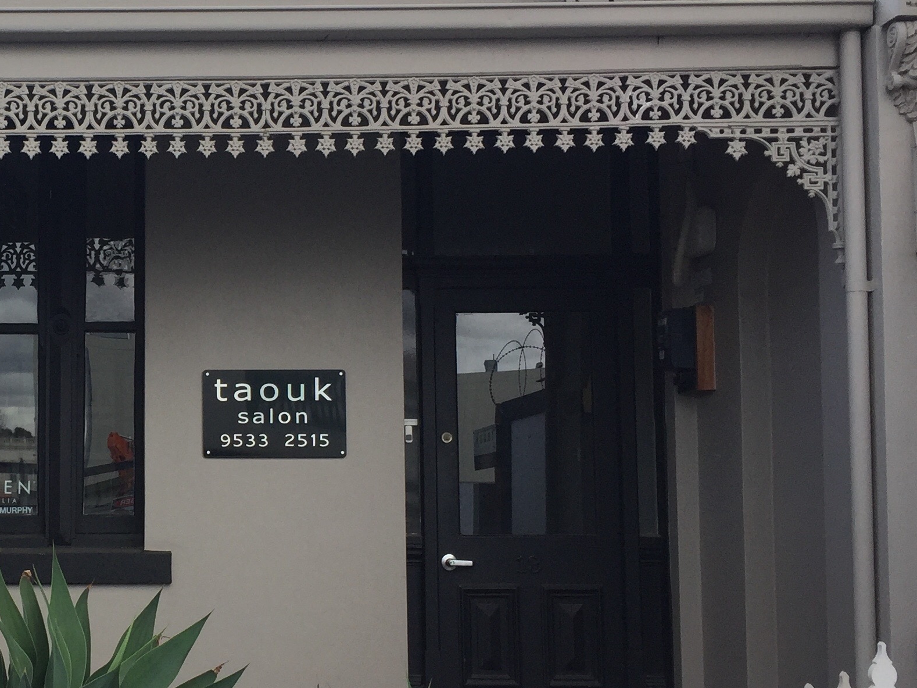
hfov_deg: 30.6
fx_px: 1589
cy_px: 386
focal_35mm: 60
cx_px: 70
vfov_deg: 24.4
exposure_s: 1/359
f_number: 2.2
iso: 32
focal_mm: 4.15
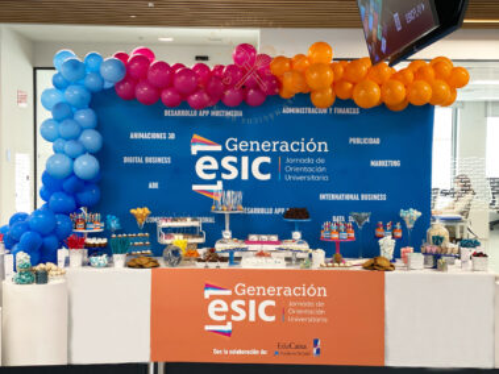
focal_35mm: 52
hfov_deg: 36.8
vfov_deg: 28.0
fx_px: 749
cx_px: 250
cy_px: 187
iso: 125
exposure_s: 1/33
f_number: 2
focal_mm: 6
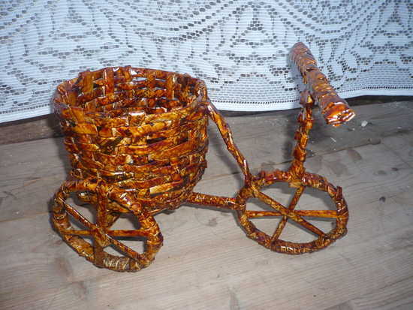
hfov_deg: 52.6
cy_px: 155
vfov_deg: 40.7
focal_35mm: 35
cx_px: 206
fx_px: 418
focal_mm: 5.8
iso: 100
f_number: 2.8
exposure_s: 1/30
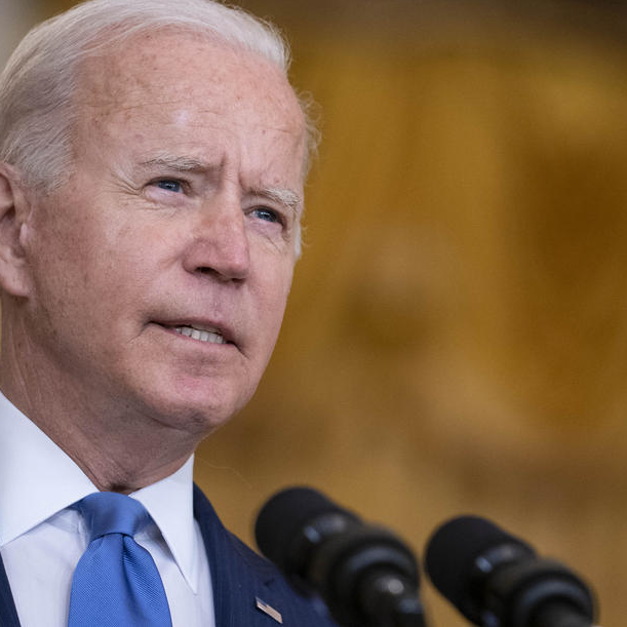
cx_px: 468
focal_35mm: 384
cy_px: 314
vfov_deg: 4.6
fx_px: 7869
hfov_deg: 4.6
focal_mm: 200
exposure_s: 1/320
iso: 2500
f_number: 2.8
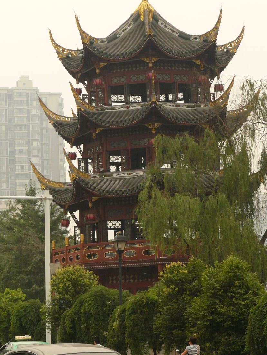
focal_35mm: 129
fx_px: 1326
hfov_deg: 11.5
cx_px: 107
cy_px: 166
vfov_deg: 15.3
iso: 200
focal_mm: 16.5
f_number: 5.6
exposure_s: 1/320
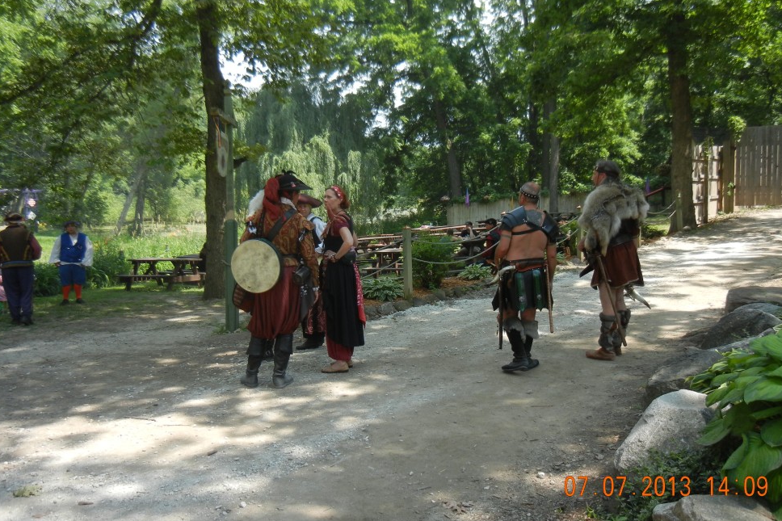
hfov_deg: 57.2
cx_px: 405
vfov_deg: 39.9
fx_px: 717
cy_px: 241
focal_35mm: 33
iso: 160
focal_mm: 5.4
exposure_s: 1/431
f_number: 3.5
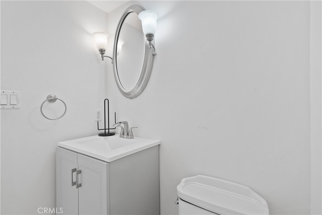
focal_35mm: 17
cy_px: 108
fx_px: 152
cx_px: 161
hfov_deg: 93.3
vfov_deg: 70.5
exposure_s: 1/15
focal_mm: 17
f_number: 5
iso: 640
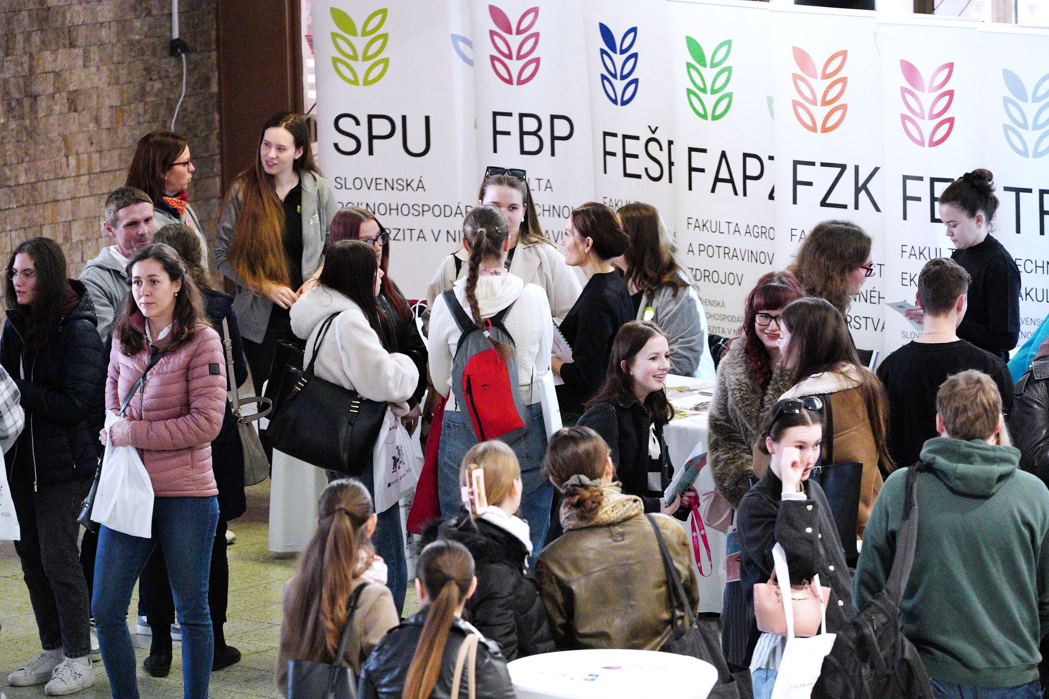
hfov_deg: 10.3
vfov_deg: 6.9
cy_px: 350
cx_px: 524
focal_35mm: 200
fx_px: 5827
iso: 16000
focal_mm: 200
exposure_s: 1/250
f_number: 5
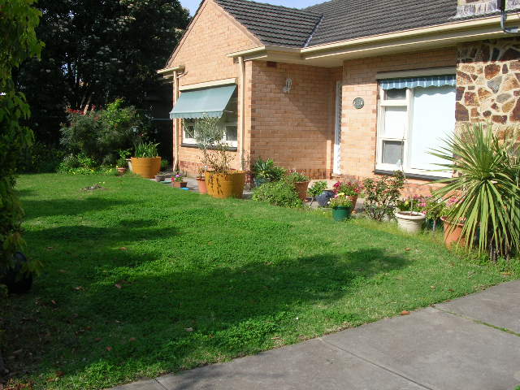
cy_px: 195
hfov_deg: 52.6
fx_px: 526
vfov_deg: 40.7
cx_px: 260
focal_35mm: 35
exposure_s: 1/248
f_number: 5.6
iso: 50
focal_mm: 5.8
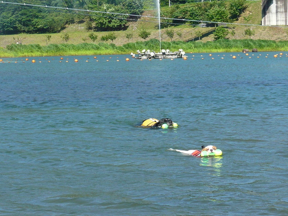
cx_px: 153
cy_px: 80
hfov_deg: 17.4
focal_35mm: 113
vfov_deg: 13.1
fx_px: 940
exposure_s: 1/500
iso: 100
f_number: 4
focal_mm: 8.9
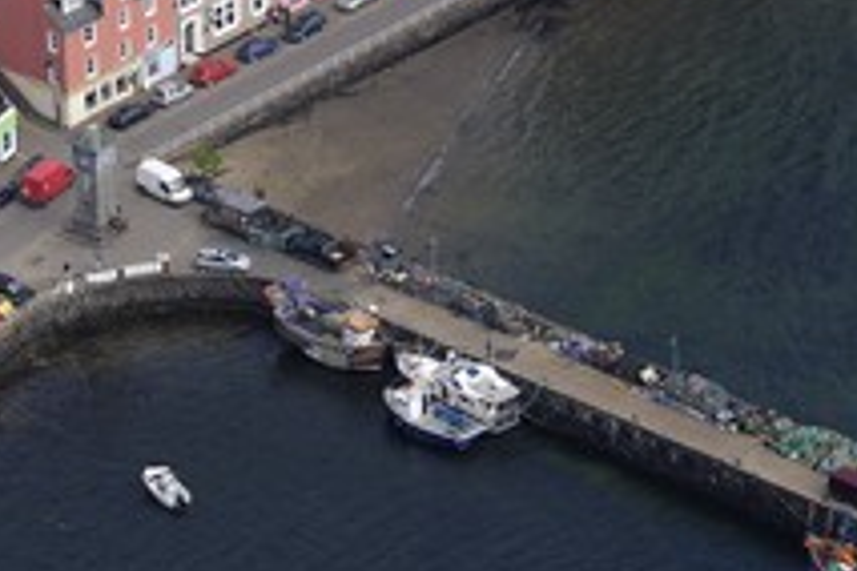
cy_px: 185
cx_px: 555
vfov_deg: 3.6
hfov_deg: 5.4
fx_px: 9164
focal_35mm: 385
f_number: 5
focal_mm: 195
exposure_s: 1/800
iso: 200
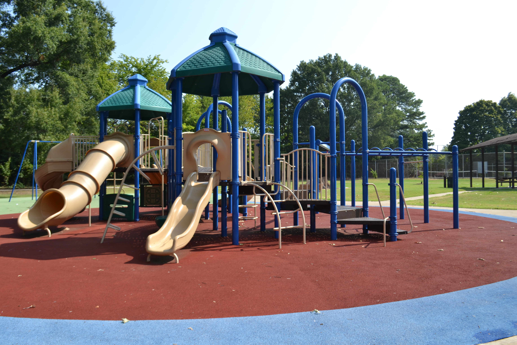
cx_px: 258
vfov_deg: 40.0
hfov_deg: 57.2
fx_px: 474
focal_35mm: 33
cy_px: 172
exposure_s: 1/200
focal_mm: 22
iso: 100
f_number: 8
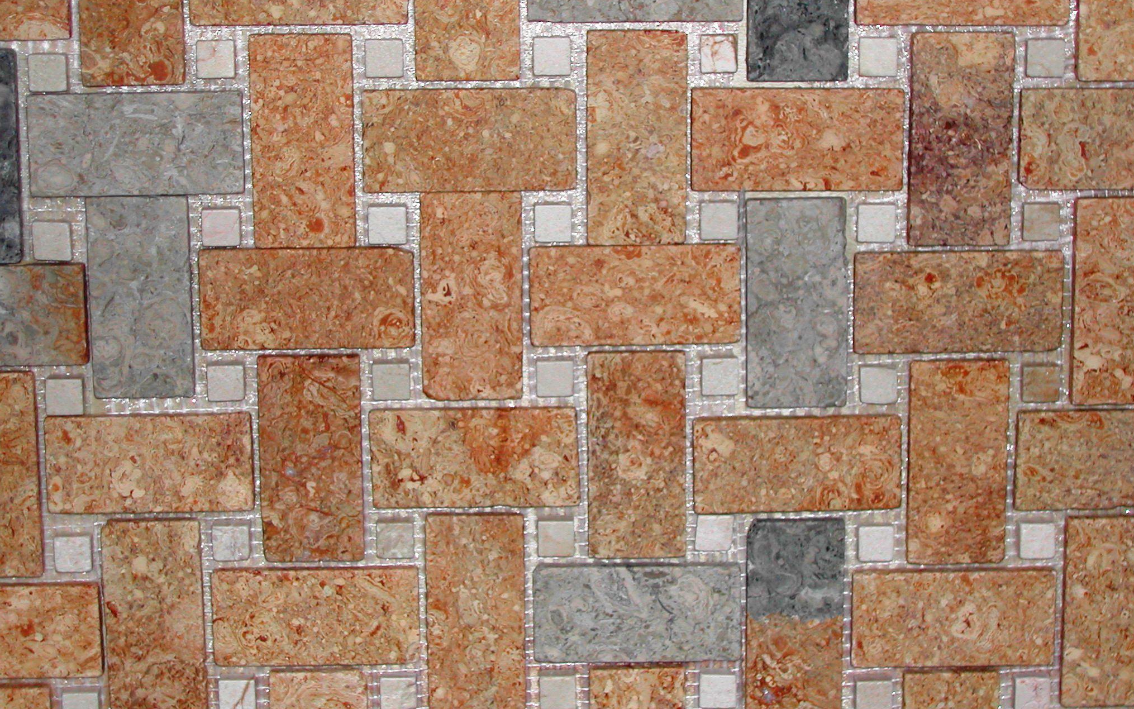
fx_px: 2380
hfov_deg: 26.8
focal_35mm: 77
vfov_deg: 16.9
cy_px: 298
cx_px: 568
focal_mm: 15.3
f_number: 3.8
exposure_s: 1/60.1
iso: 100
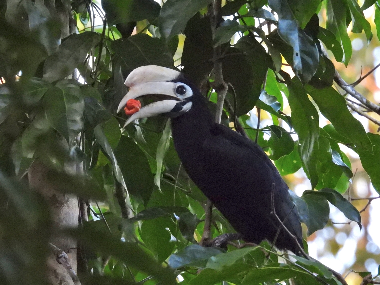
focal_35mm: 1000
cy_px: 142
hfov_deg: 2.0
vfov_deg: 1.5
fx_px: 10978
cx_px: 190
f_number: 5.6
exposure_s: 1/250
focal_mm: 178
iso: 1600
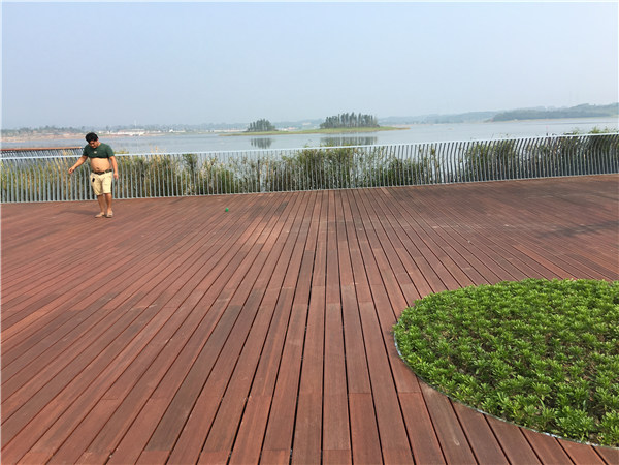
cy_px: 232
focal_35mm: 29
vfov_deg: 48.2
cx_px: 310
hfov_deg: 61.7
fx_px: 519
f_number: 2.2
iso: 25
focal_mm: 4.15
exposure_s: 1/1068
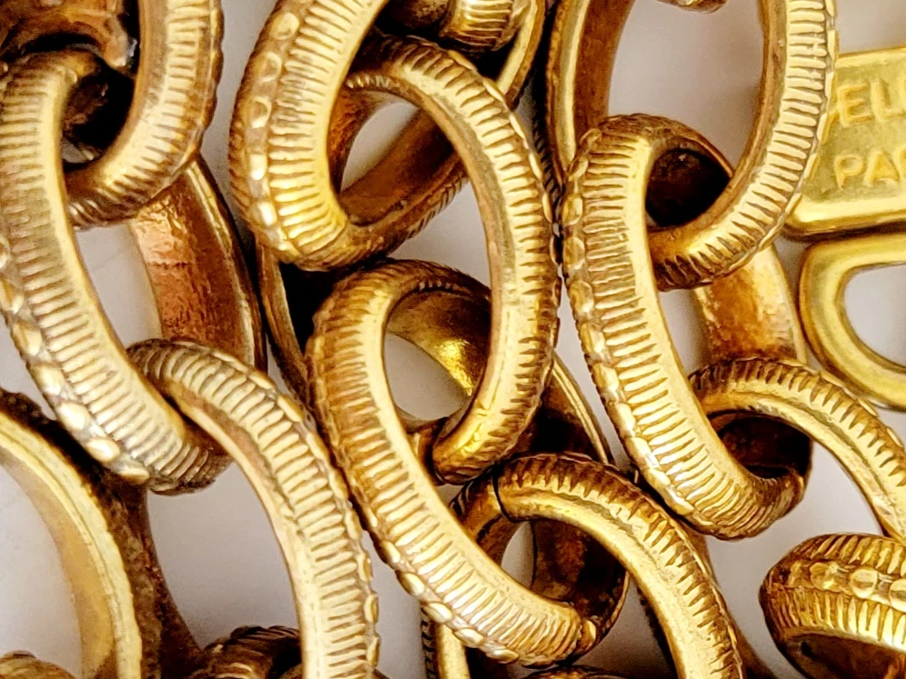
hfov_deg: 24.0
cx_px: 618
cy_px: 242
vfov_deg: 18.2
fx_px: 2120
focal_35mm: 81
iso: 250
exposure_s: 1/120
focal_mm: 6.7
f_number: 1.8
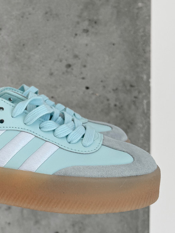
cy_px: 90
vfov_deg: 36.6
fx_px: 351
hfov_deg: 26.8
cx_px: 8
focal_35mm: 52
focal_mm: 6.76
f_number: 1.8
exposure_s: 1/640
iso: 80
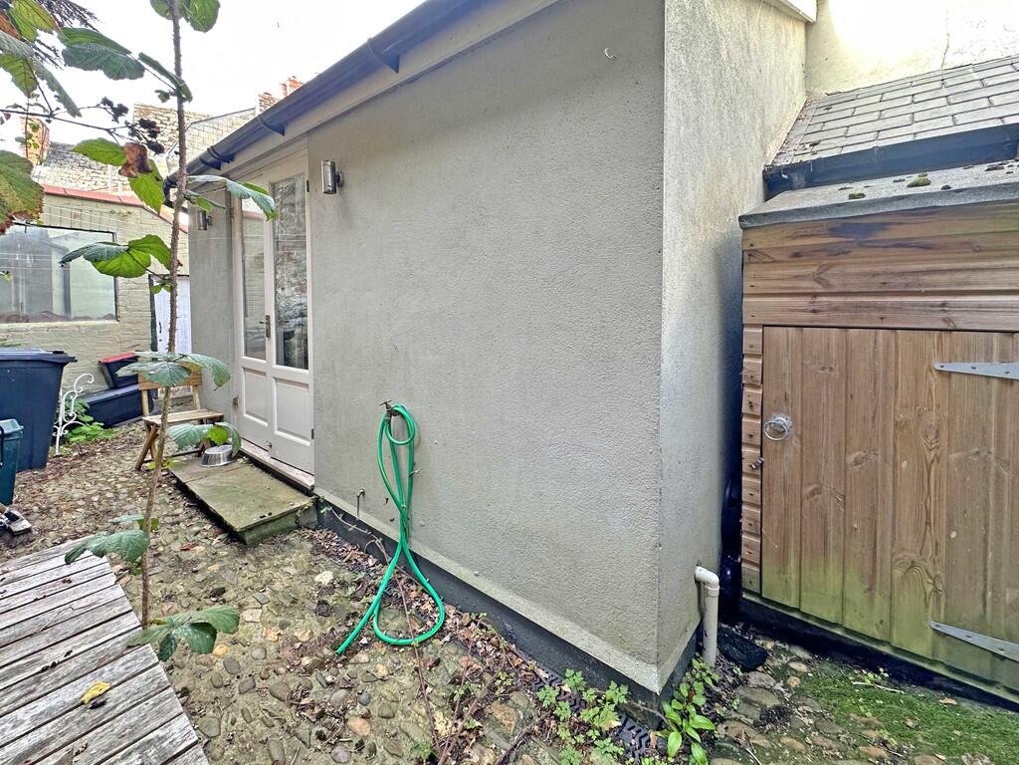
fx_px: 412
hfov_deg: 102.1
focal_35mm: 14
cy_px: 382
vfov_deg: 85.7
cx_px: 510
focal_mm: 2.22
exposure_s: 1/99
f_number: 2.2
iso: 80
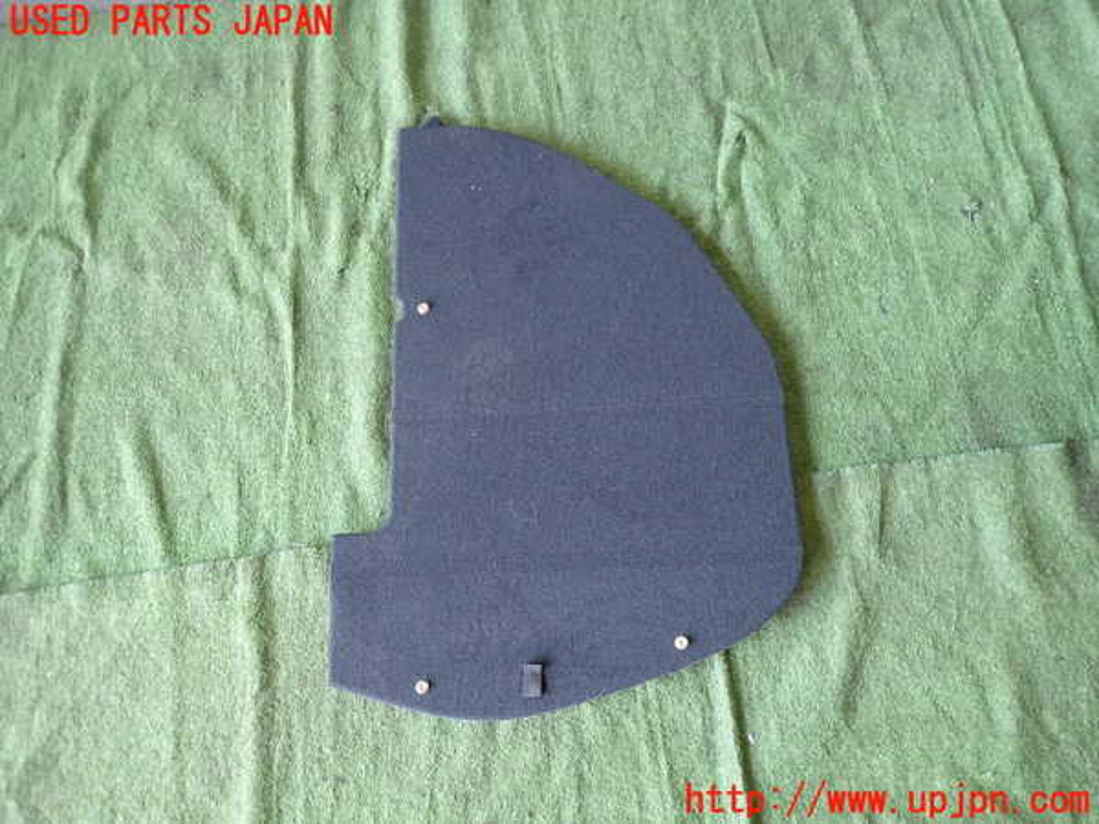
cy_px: 412
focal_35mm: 25
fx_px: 794
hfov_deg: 69.4
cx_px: 550
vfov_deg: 54.9
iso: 200
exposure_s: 1/30
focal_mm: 4.5
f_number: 2
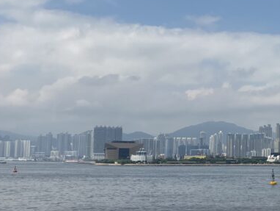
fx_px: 607
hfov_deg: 24.3
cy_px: 107
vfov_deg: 19.7
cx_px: 309
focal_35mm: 75
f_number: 1.8
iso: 32
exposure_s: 1/4425
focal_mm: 3.99
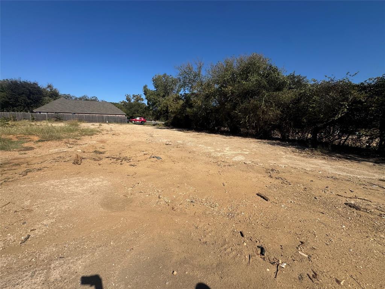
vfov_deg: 85.7
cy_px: 144
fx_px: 156
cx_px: 192
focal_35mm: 14
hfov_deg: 102.1
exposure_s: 1/2874
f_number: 2.2
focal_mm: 2.22
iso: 50
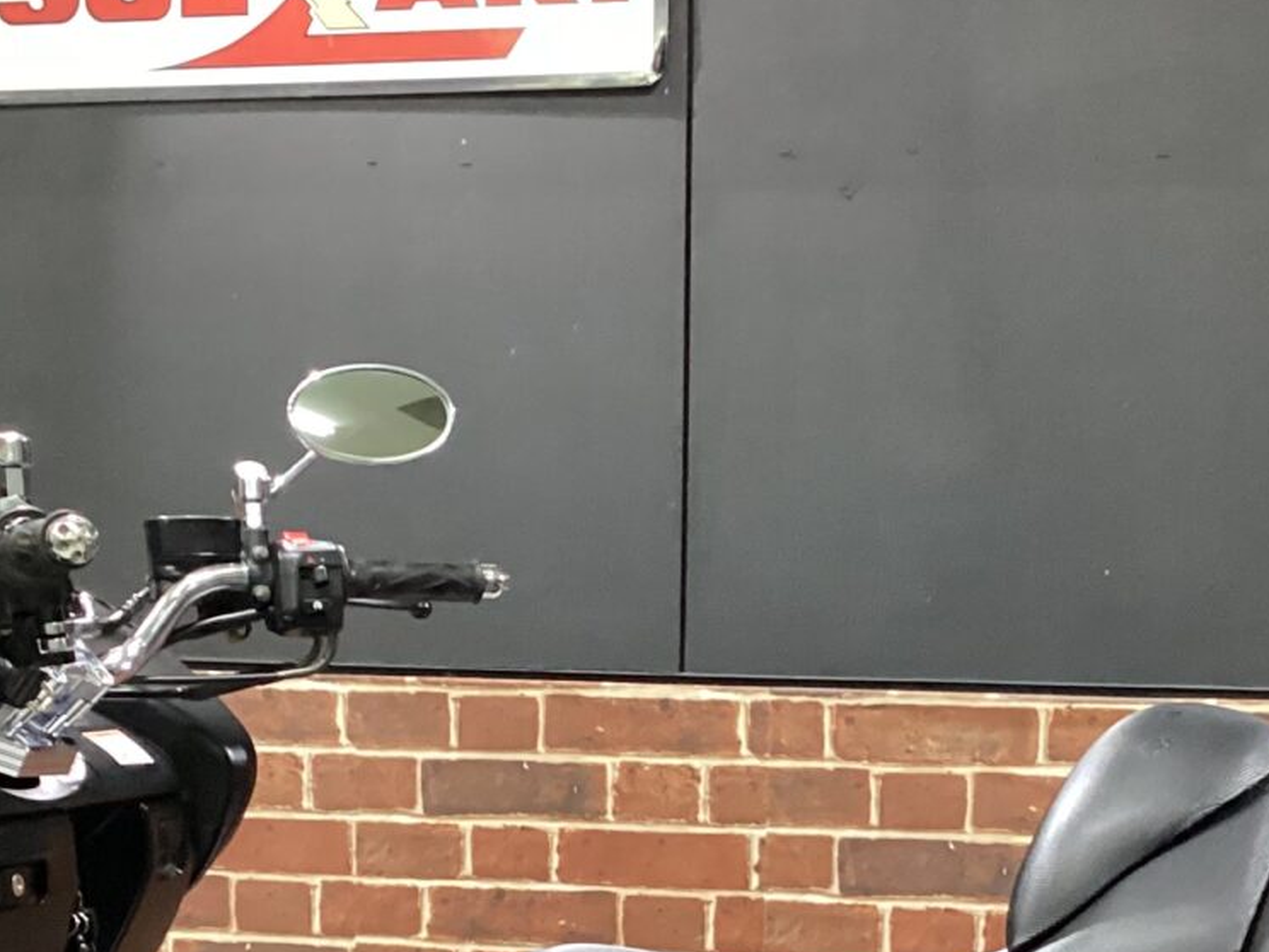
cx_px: 817
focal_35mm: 80
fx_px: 2933
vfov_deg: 17.8
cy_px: 1025
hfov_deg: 24.3
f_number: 2.4
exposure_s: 1/30
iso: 400
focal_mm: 3.3
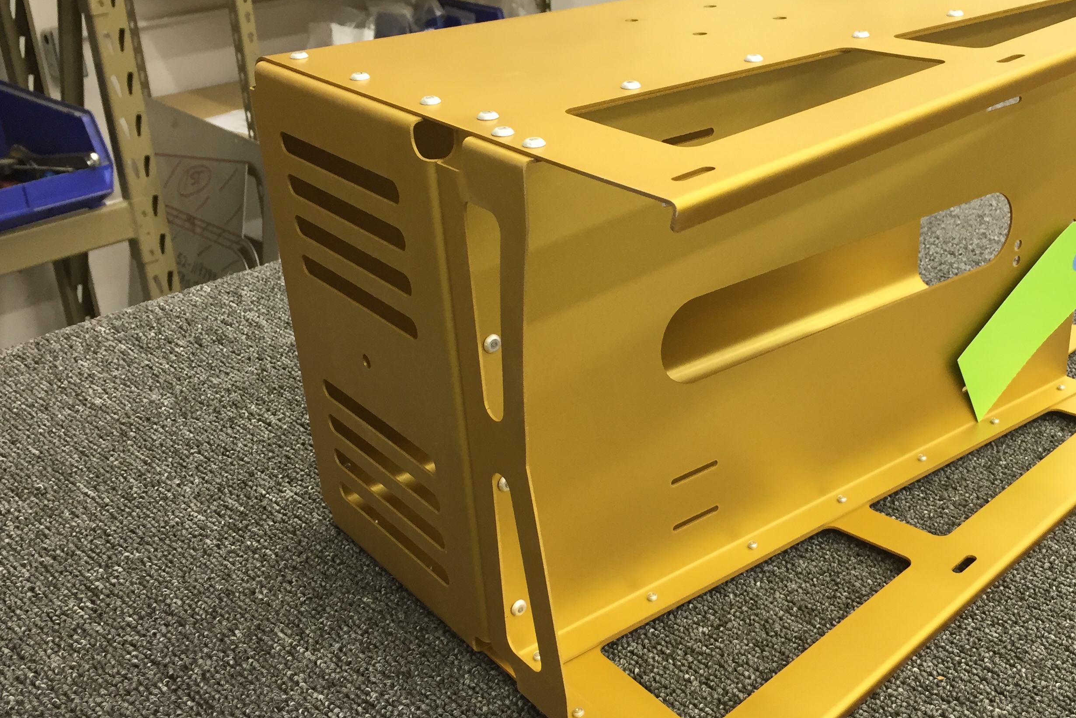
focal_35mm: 40
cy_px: 378
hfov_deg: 48.1
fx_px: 1196
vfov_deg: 33.4
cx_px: 665
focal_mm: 4.15
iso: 32
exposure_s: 1/30
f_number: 2.2
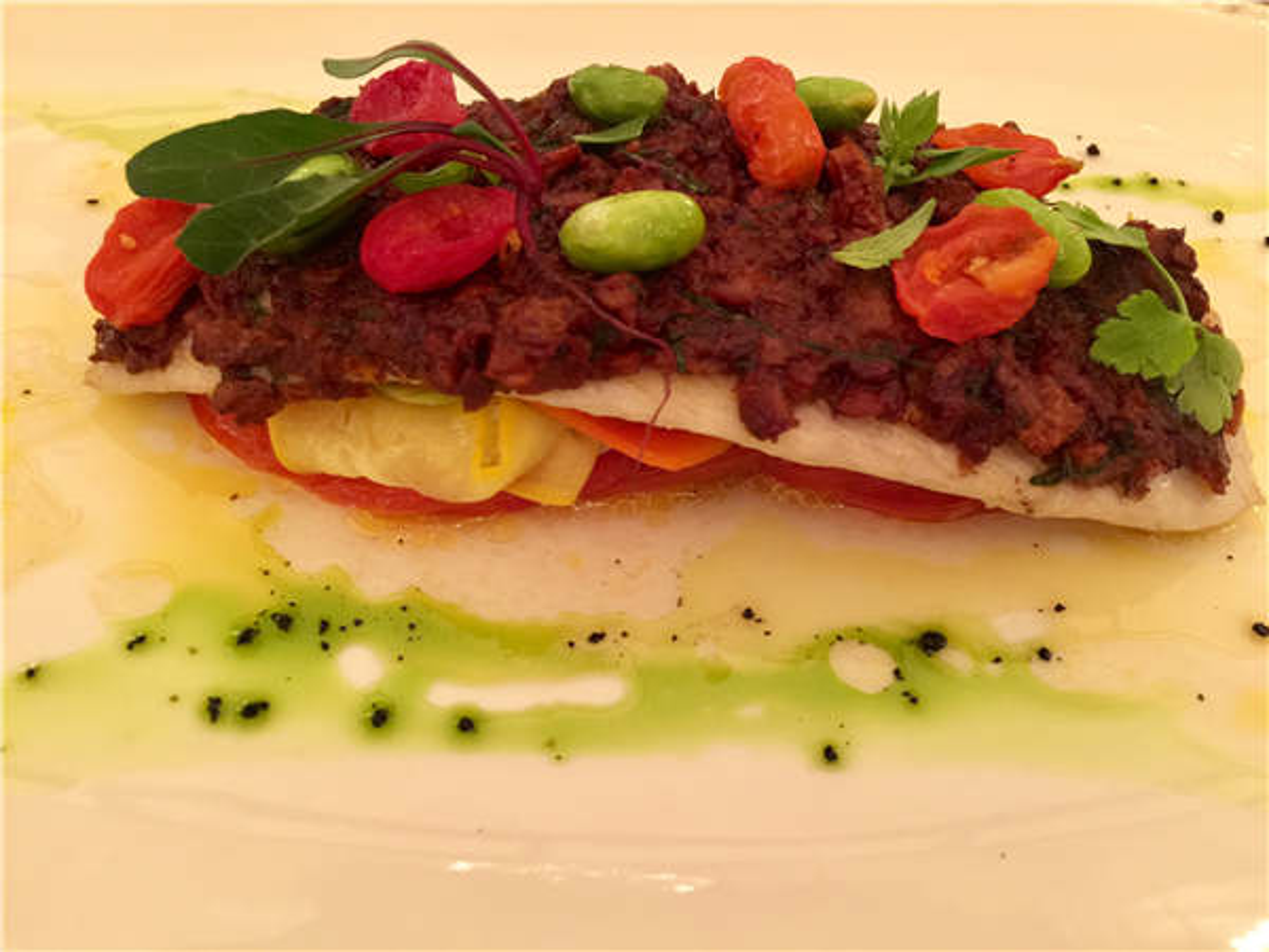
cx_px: 634
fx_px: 1063
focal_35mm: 29
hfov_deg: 61.7
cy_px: 476
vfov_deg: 48.2
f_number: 2.2
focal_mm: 4.15
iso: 125
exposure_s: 1/8
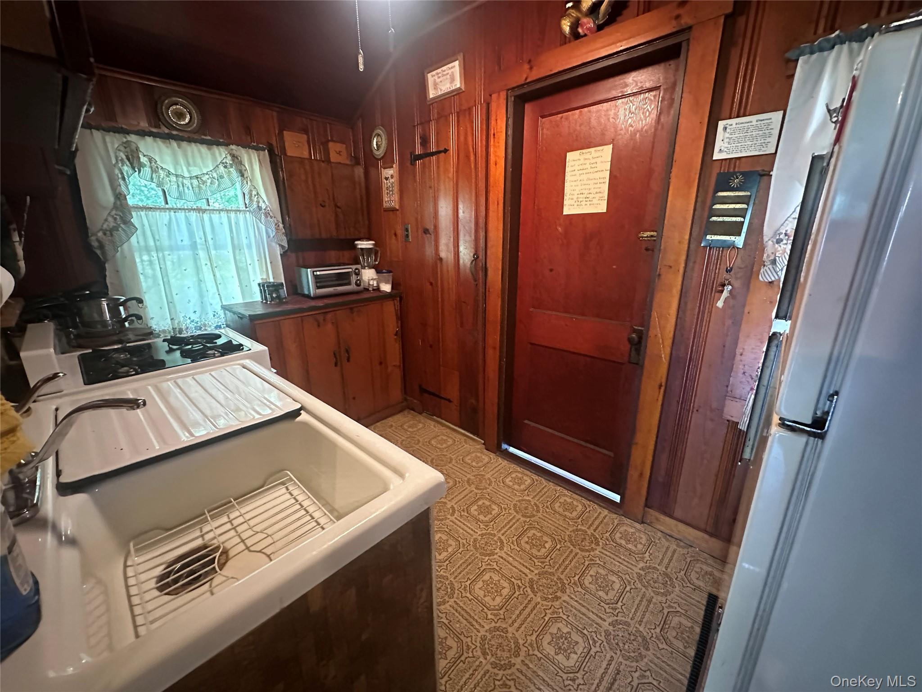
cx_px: 461
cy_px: 346
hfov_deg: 102.1
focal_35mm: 14
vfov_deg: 85.7
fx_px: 373
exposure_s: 1/30
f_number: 2.2
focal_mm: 2.22
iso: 1250
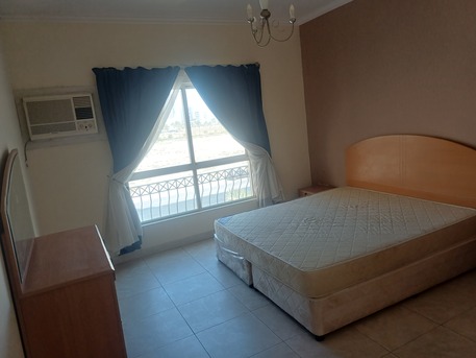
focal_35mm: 25
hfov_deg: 69.4
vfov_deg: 54.9
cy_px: 179
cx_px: 238
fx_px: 344
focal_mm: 4.65
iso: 80
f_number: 1.8
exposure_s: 1/50
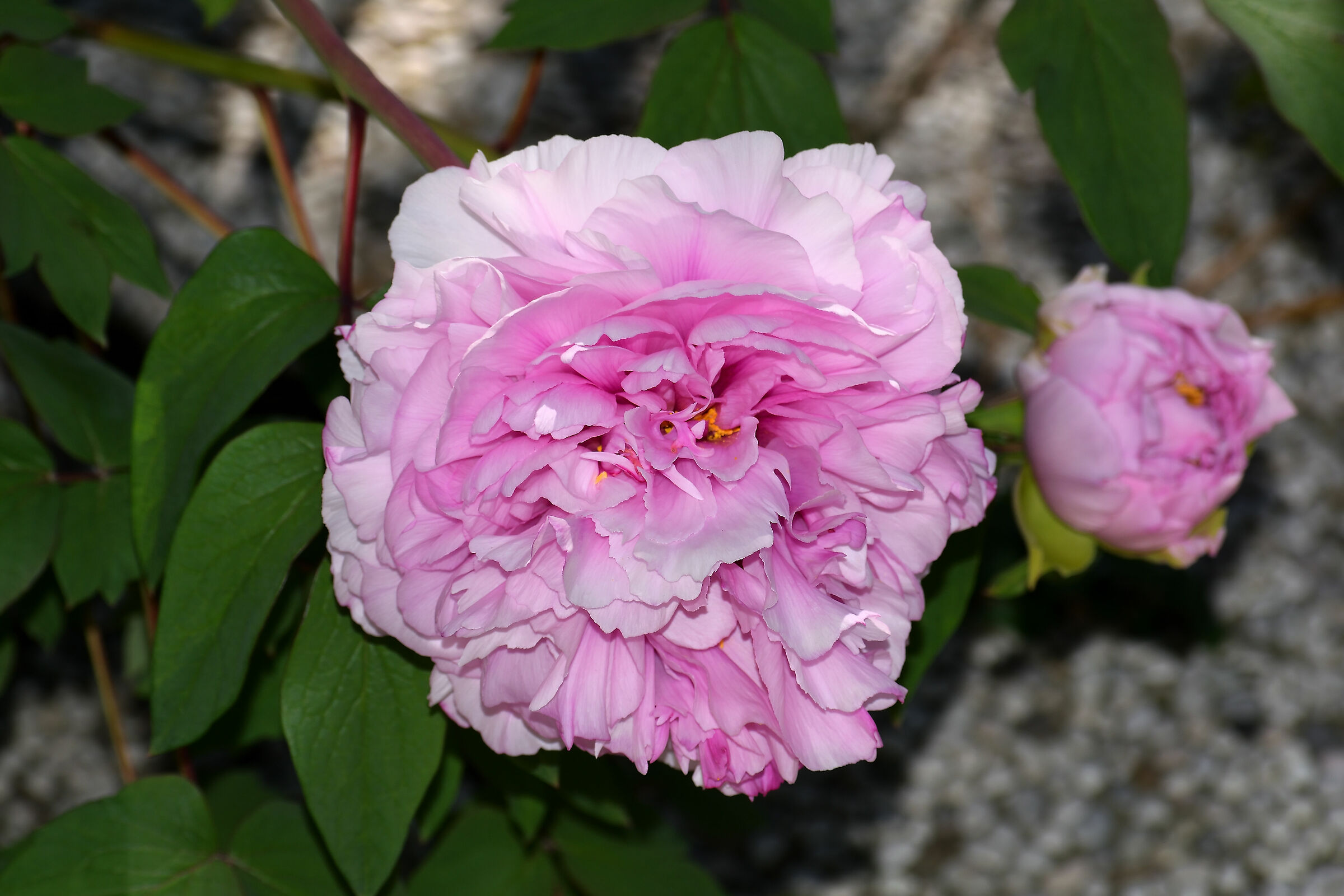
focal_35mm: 202
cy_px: 448
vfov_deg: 6.8
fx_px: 7559
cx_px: 672
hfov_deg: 10.2
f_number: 11
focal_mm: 135
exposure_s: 1/200
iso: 100
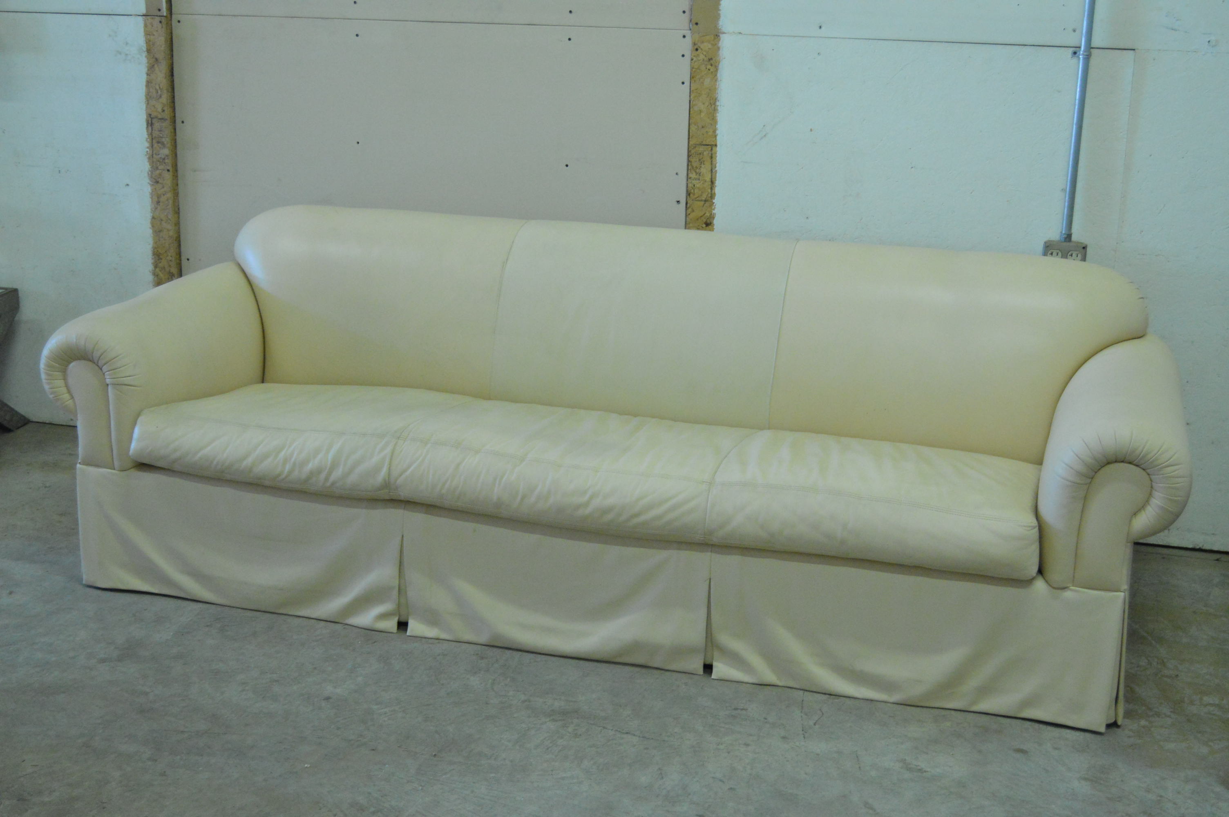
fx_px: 1637
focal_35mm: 48
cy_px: 408
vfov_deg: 28.0
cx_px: 614
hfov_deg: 41.1
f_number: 4.5
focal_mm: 32
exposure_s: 1/60
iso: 3200
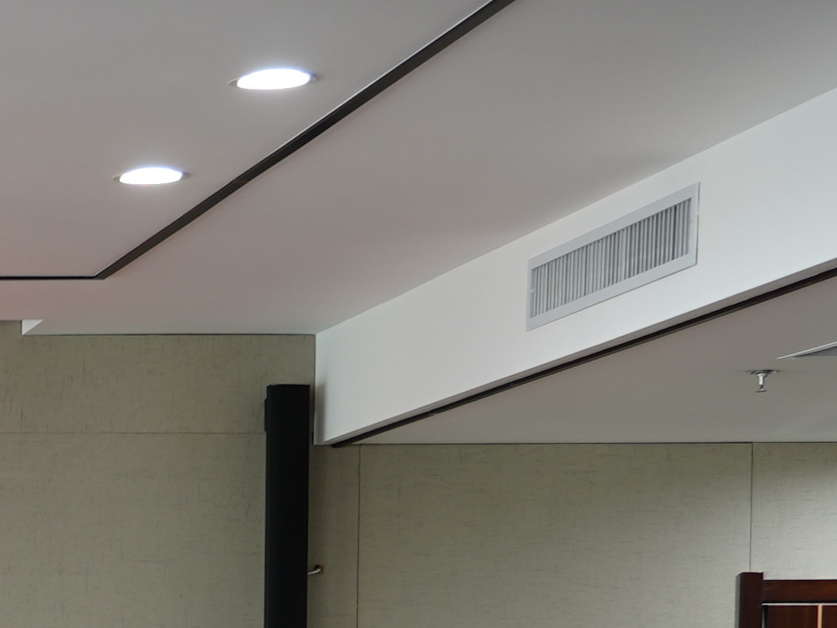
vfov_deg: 10.2
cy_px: 940
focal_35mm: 141
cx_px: -739
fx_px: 3409
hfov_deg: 12.6
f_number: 4
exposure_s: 1/5
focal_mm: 26
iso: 64
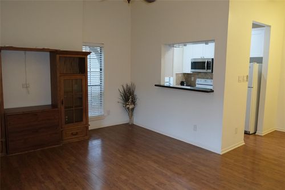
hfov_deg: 76.1
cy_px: 95
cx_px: 142
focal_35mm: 23
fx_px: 182
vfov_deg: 55.1
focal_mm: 15
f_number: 3.5
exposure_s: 1/100
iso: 1600
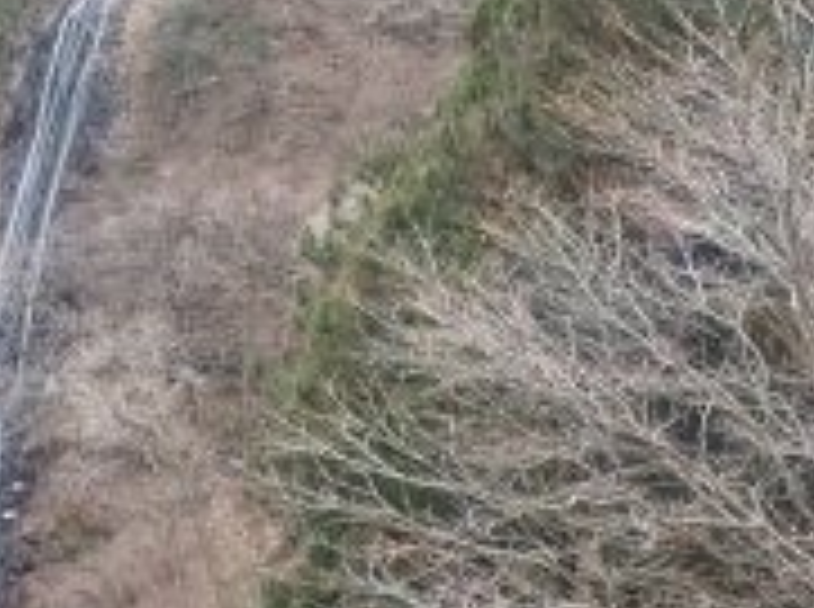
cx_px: 27
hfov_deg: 29.5
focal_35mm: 62
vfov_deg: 23.3
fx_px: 1455
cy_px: 153
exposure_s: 1/160
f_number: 2.8
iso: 100
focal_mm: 4.5
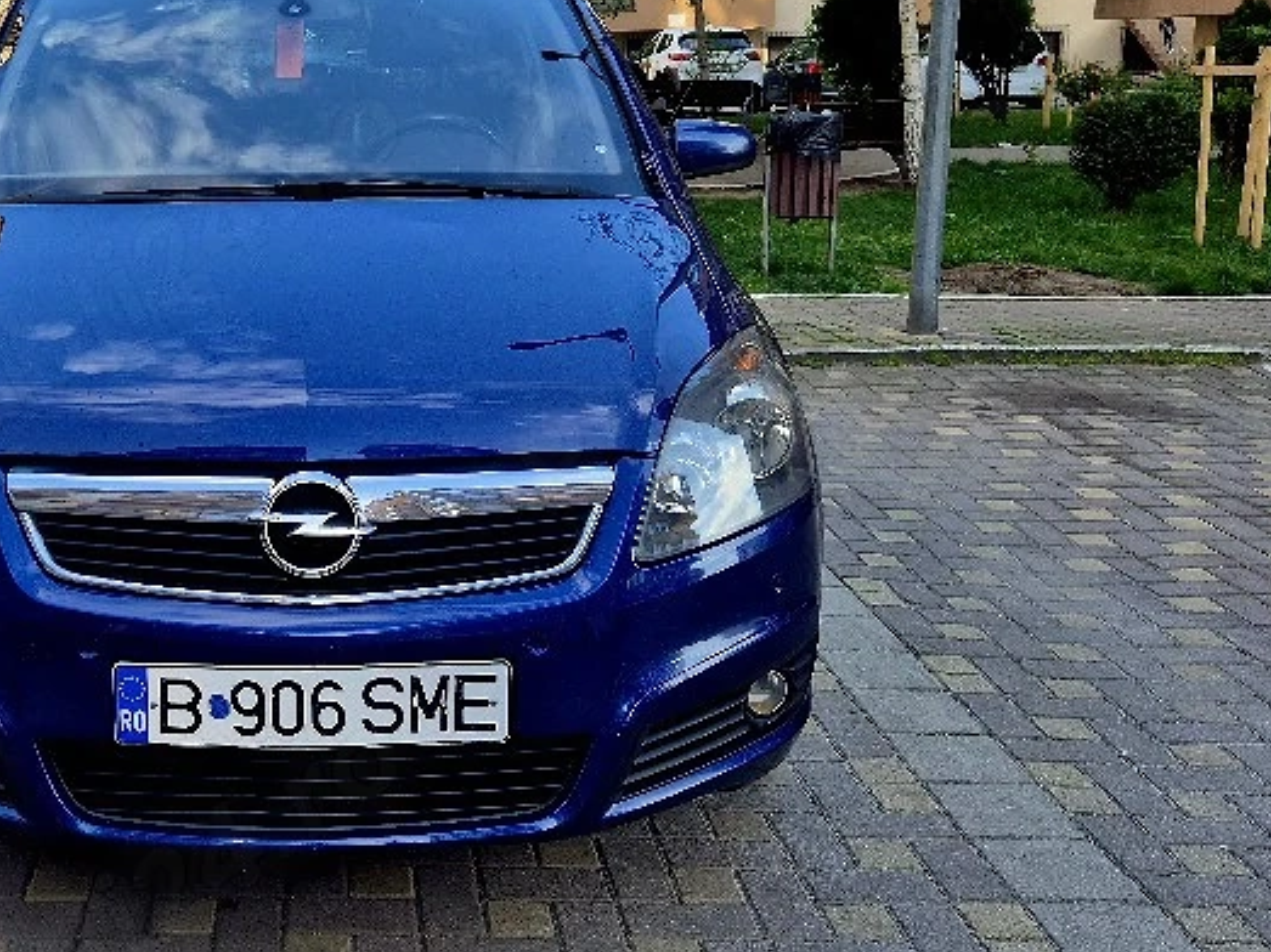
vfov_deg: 32.6
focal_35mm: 44
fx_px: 1615
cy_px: 308
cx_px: 299
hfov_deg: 41.5
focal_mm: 5.4
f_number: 1.8
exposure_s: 1/455
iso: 25
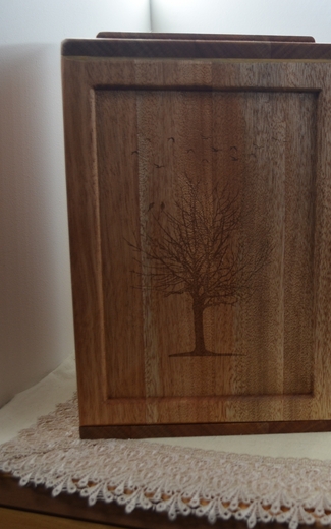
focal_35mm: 61
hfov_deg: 20.5
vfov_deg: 33.5
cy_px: 263
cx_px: 346
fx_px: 880
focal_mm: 26
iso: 400
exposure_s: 1/80
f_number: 4.2
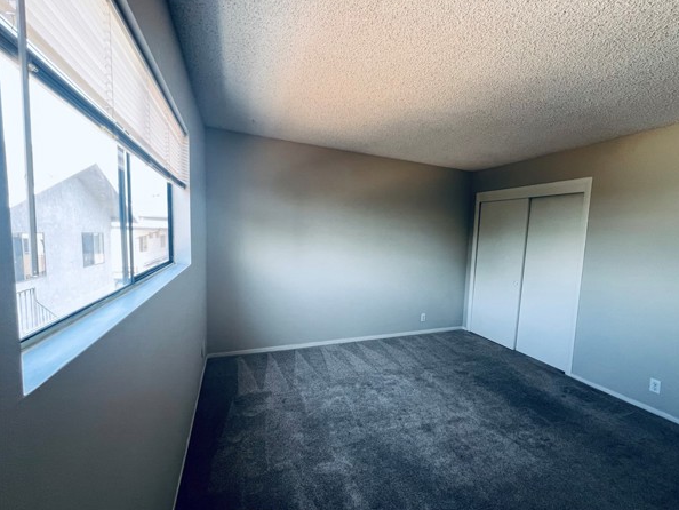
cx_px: 364
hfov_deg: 101.9
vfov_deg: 85.7
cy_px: 263
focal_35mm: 14
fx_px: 275
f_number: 1.8
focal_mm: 1.57
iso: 125
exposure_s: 1/99
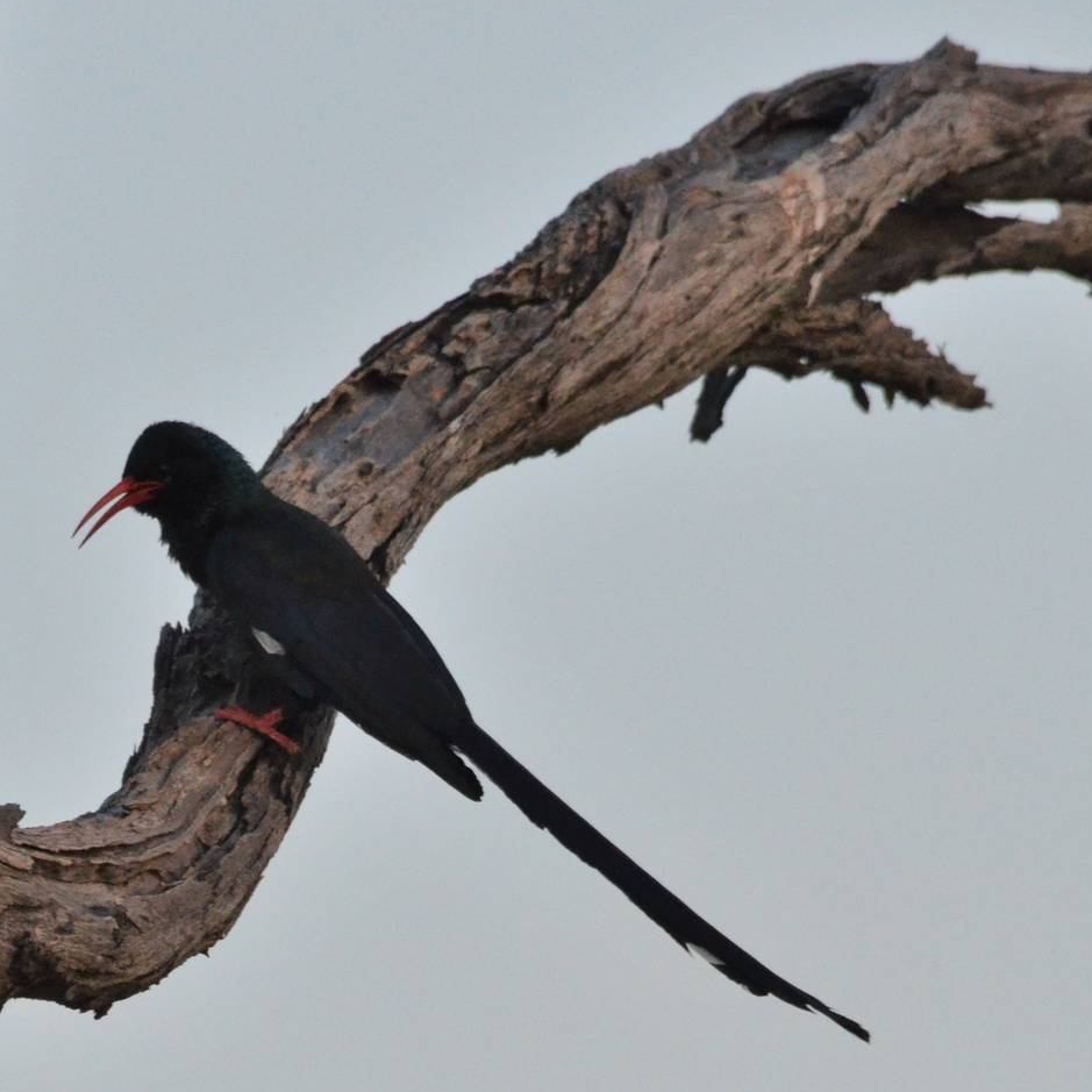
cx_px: 614
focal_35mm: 1084
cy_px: 552
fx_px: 38688
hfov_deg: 1.6
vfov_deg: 1.6
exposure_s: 1/1250
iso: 2500
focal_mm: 500
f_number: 9
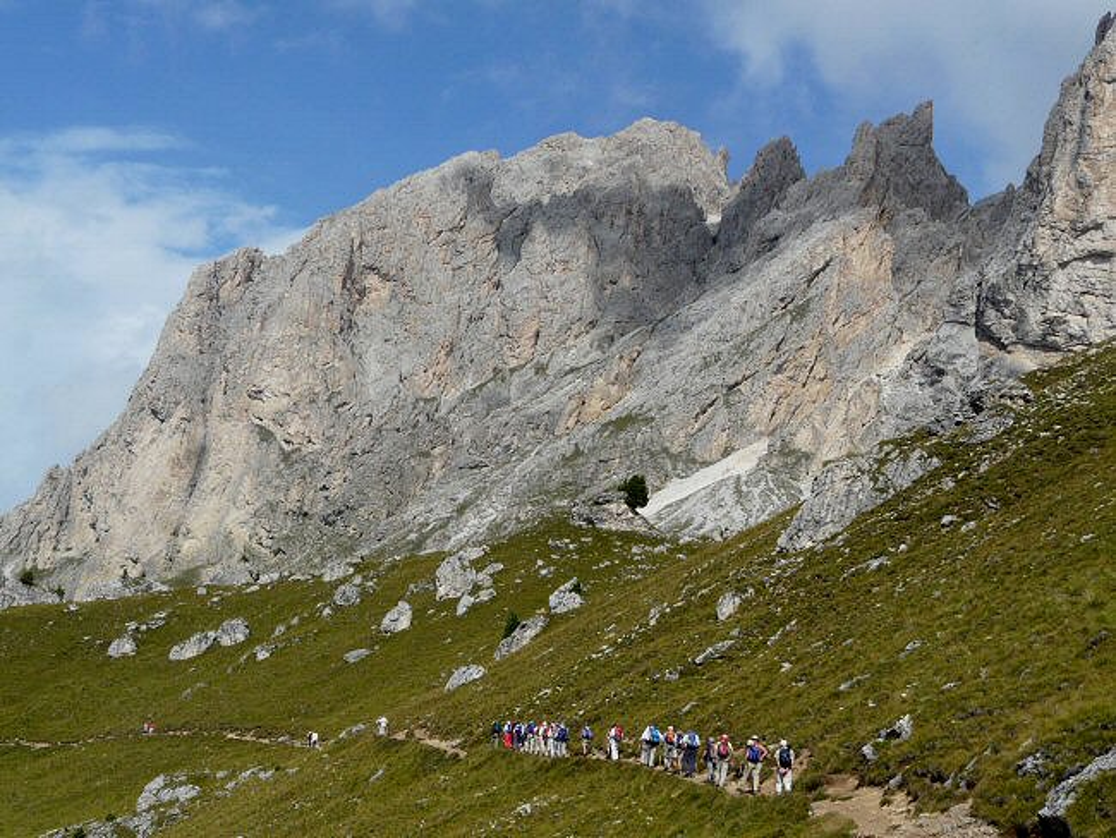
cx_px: 558
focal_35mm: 56
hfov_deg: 34.3
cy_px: 419
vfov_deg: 26.1
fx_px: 1806
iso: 100
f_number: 6.3
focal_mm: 9.2
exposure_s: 1/500
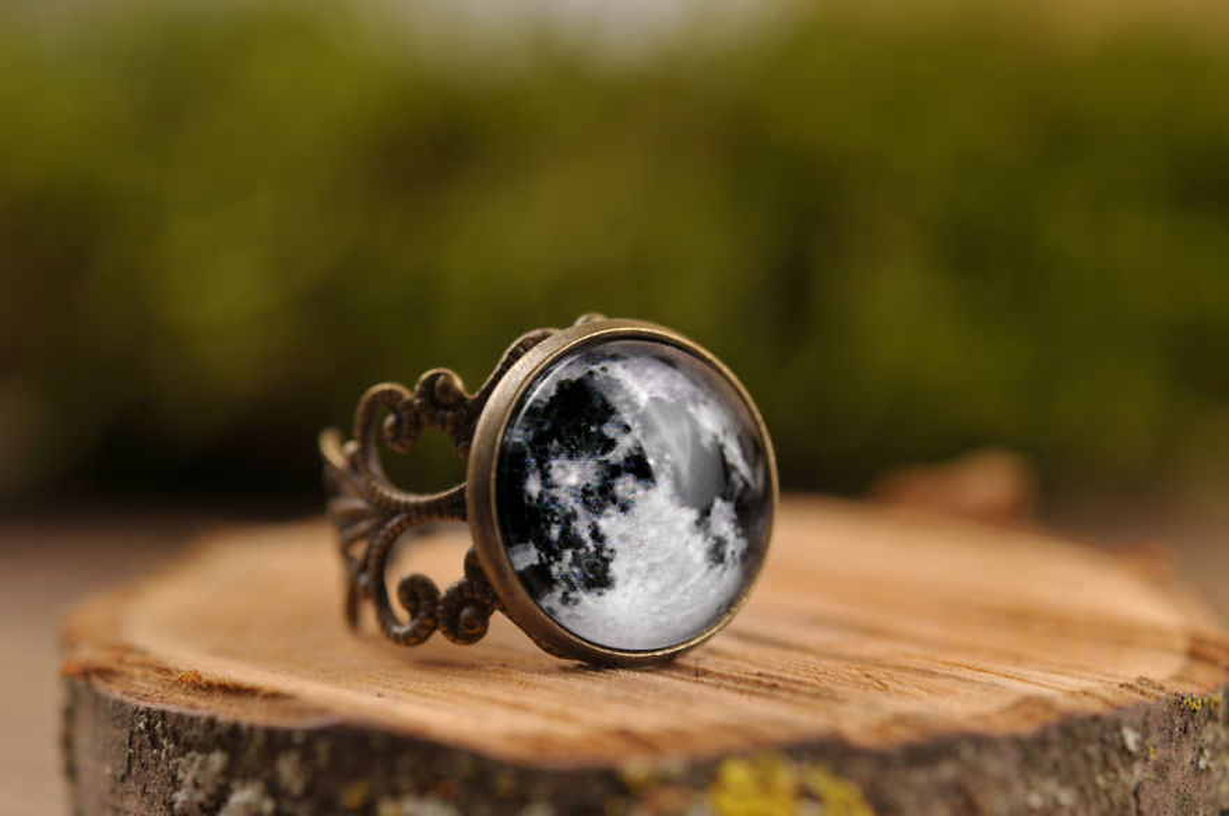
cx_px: 614
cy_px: 408
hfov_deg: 22.7
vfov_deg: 15.1
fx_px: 3068
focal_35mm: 90
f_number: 5.6
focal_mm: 60
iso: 100
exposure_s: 1/60
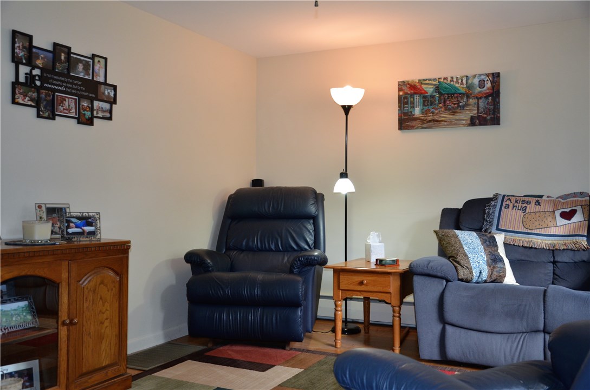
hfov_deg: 51.4
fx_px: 613
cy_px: 195
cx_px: 295
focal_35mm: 38
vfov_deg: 35.3
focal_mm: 25
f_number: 4
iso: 560
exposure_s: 1/60
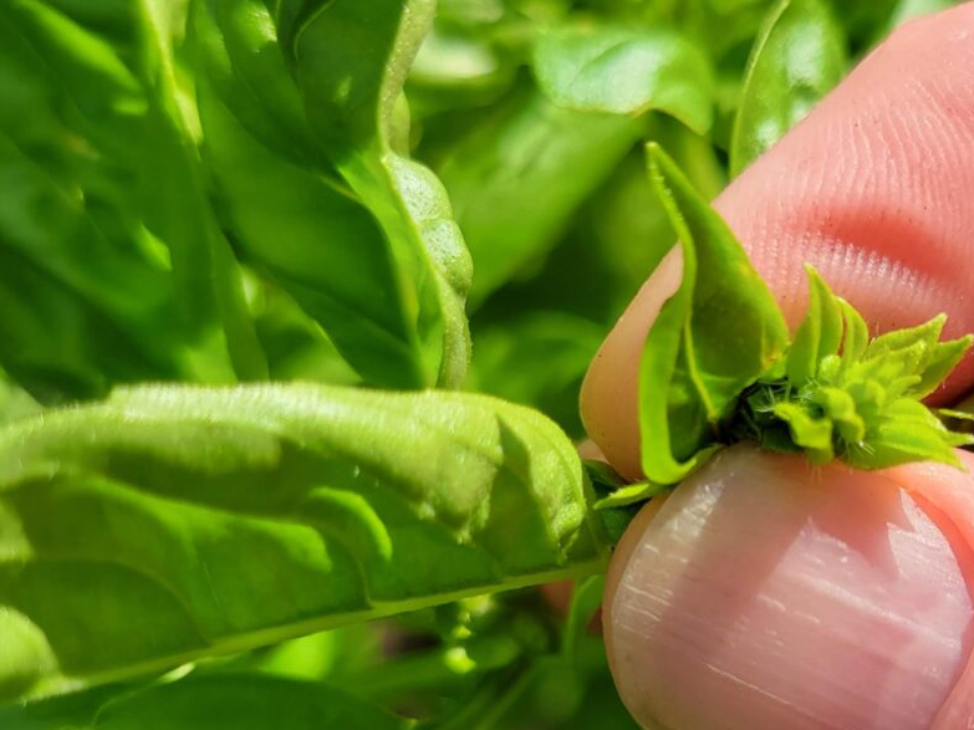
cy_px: 515
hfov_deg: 36.7
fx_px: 1435
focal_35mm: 51
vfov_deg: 28.3
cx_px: 714
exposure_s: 1/1488
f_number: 1.8
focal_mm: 5.4
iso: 40
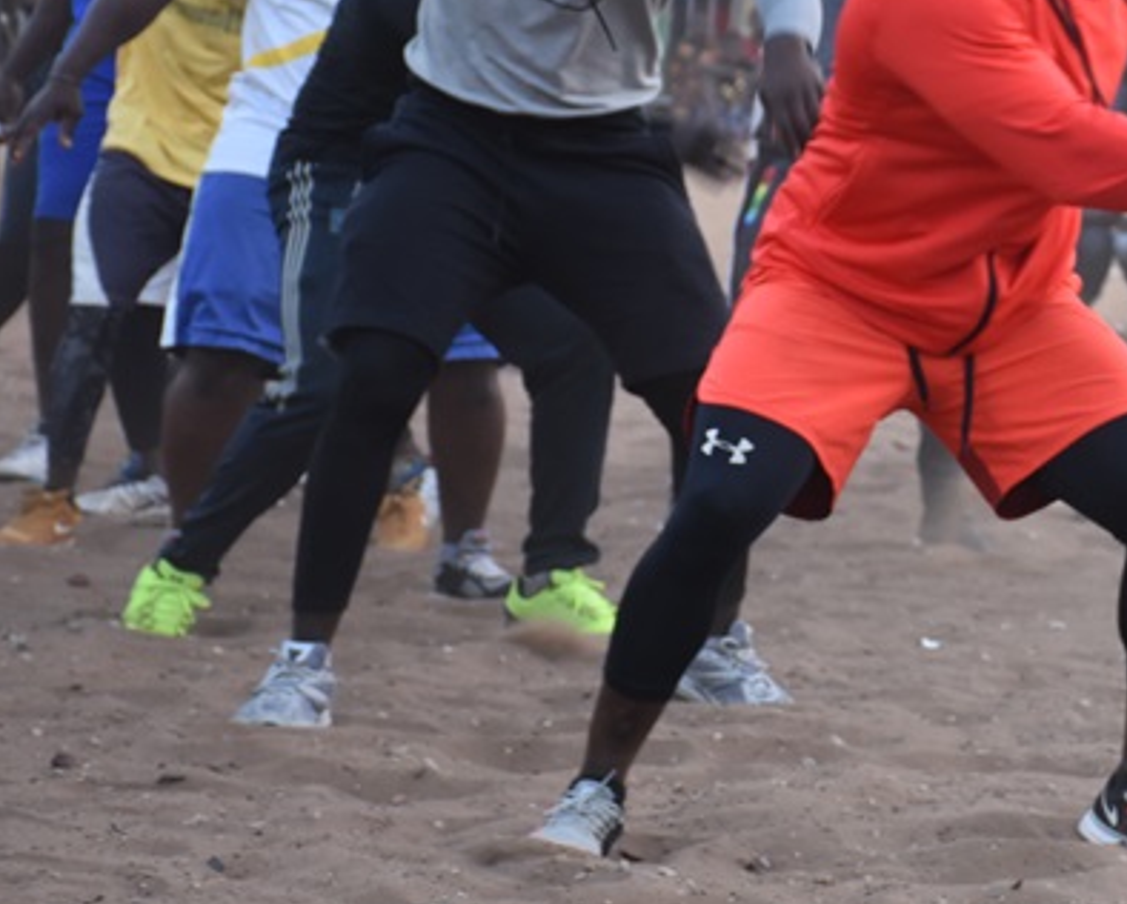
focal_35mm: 177
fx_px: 5910
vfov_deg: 8.7
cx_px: 1138
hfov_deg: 10.8
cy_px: 330
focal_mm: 62
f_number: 5
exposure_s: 1/100
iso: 1000
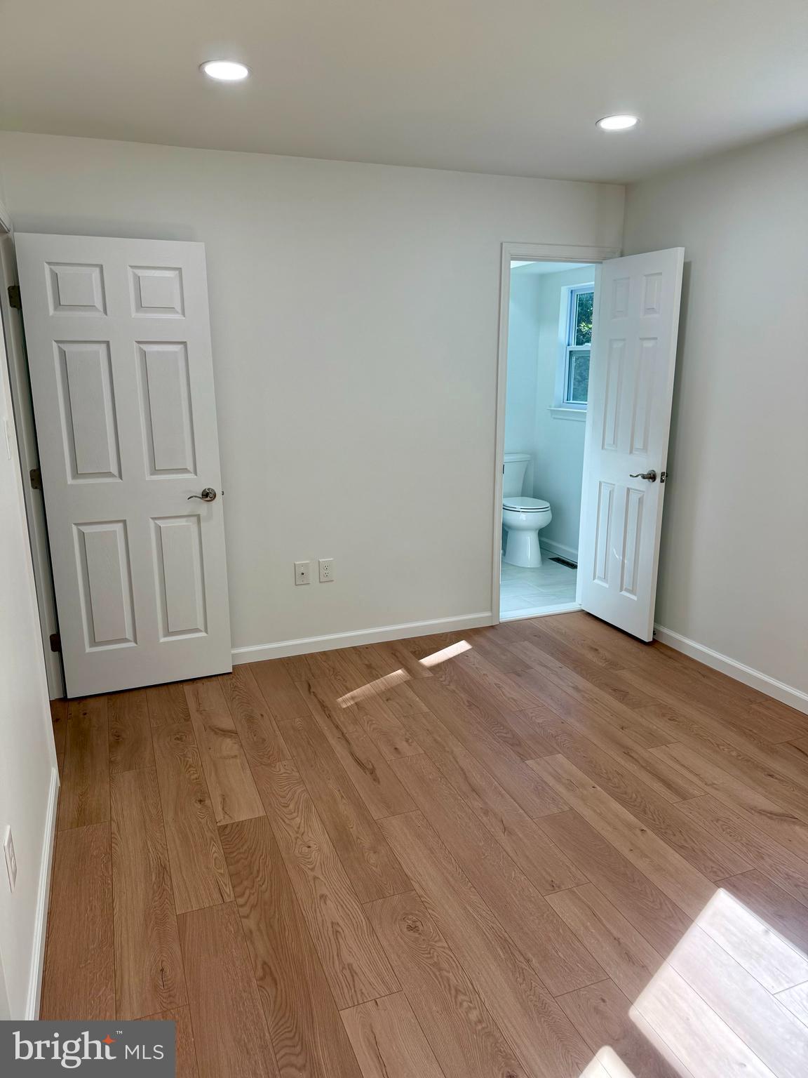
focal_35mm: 24
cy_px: 539
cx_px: 404
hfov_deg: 56.8
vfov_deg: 71.6
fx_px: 747
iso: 100
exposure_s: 1/271
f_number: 1.78
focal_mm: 6.76
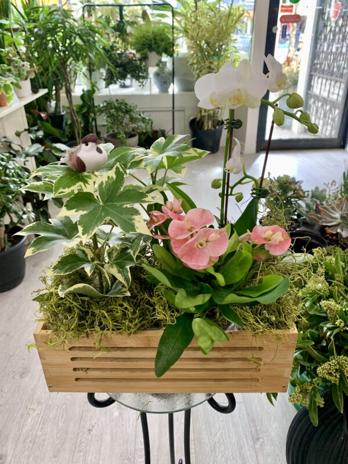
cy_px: 232
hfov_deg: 53.1
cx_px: 174
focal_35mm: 26
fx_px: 349
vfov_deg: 67.3
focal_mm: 4.25
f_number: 1.8
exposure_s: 1/60
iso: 64
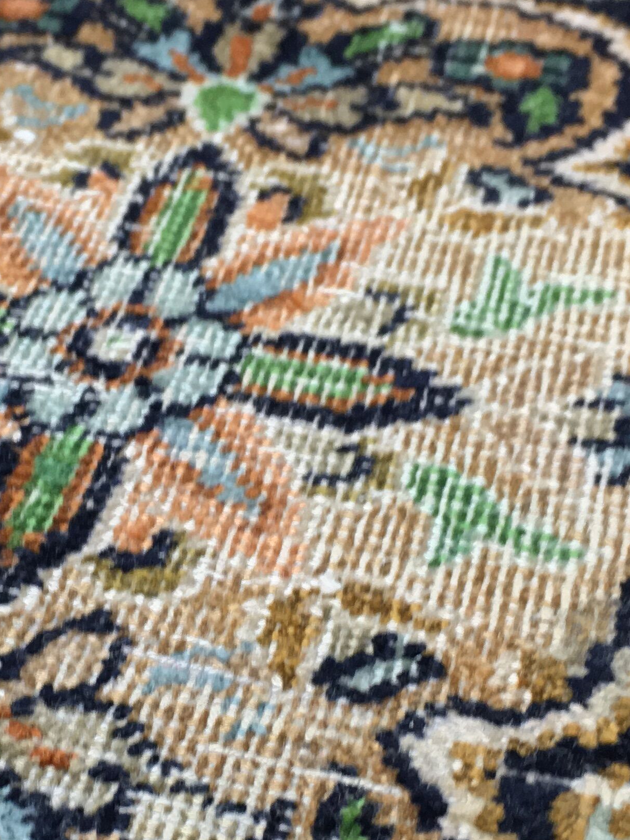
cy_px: 505
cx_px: 130
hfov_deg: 20.2
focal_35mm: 72
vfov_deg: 27.0
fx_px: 1747
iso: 125
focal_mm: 4.15
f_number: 2.2
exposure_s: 1/33
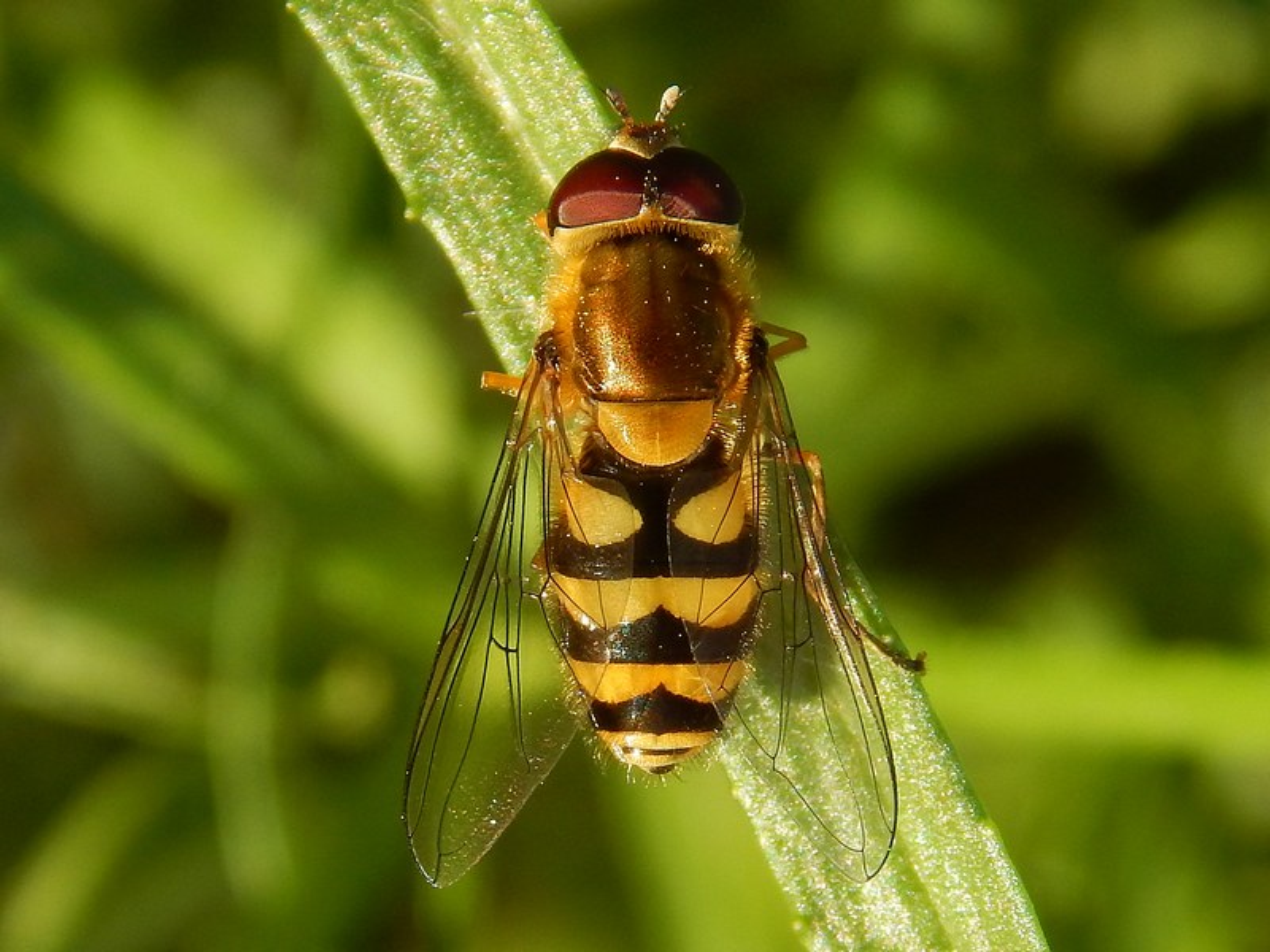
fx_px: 4843
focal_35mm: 132
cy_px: 476
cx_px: 635
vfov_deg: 11.2
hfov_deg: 14.9
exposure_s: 1/200
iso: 125
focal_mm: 23.4
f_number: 4.8
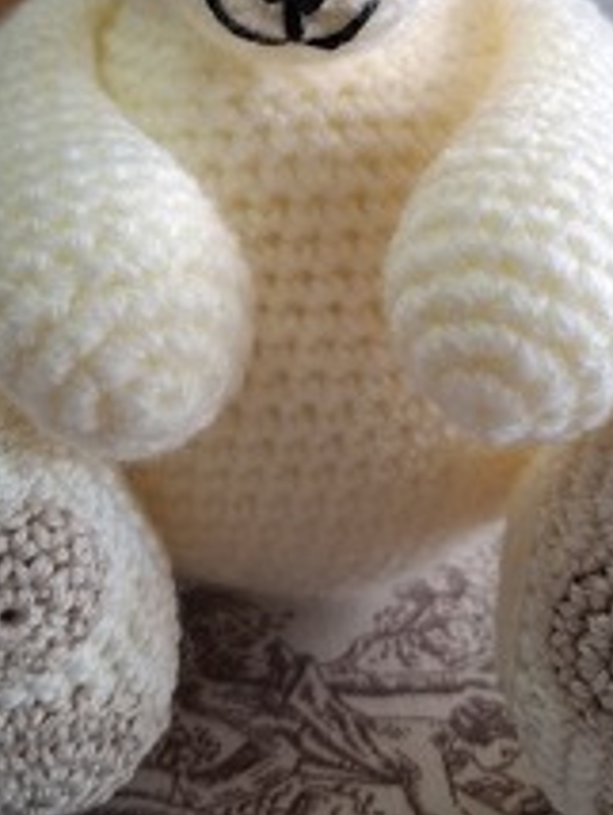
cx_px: 350
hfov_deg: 29.1
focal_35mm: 50
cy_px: 183
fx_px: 1178
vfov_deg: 37.0
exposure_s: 1/50
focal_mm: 5.54
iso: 250
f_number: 1.8
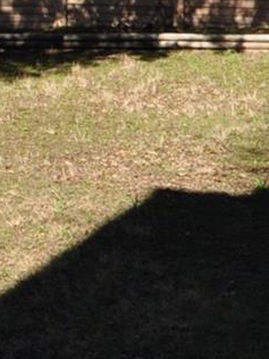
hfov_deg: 12.0
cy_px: -75
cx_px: -241
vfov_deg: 16.8
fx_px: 1160
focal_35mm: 112
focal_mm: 12
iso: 200
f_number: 13
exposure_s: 1/200
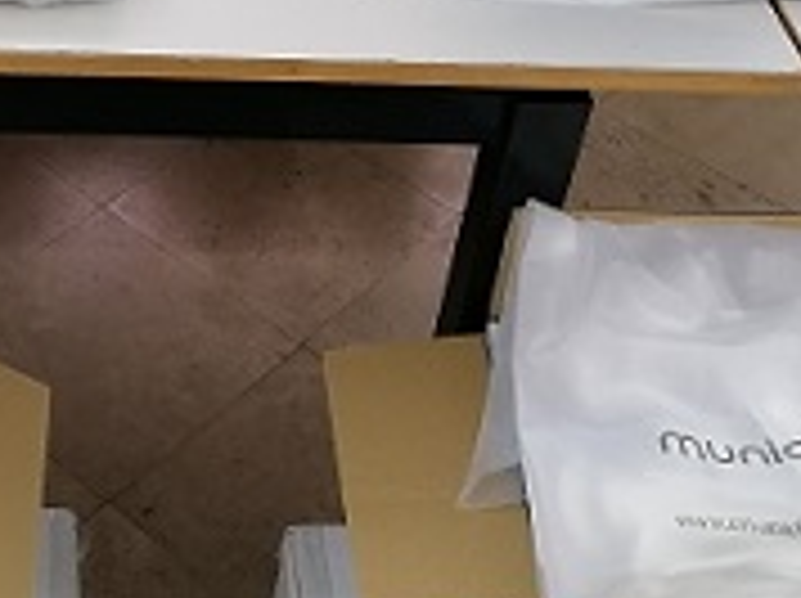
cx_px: 144
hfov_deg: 25.2
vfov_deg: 18.9
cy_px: 25
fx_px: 1756
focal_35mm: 76
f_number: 1.8
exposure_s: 1/50
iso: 125
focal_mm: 4.75
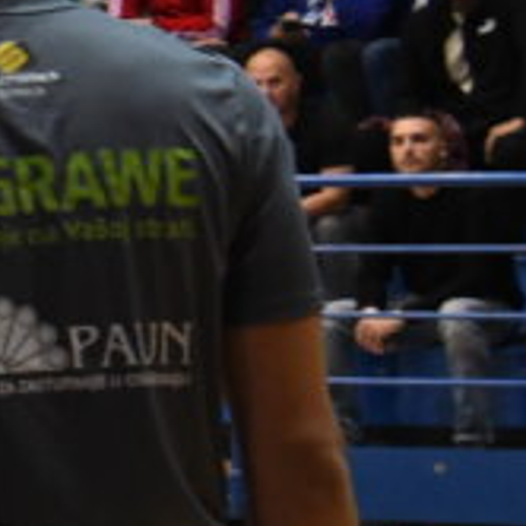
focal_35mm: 393
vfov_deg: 4.5
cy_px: 55
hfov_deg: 4.3
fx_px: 6756
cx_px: -985
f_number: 6.3
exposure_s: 1/160
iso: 3200
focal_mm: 50
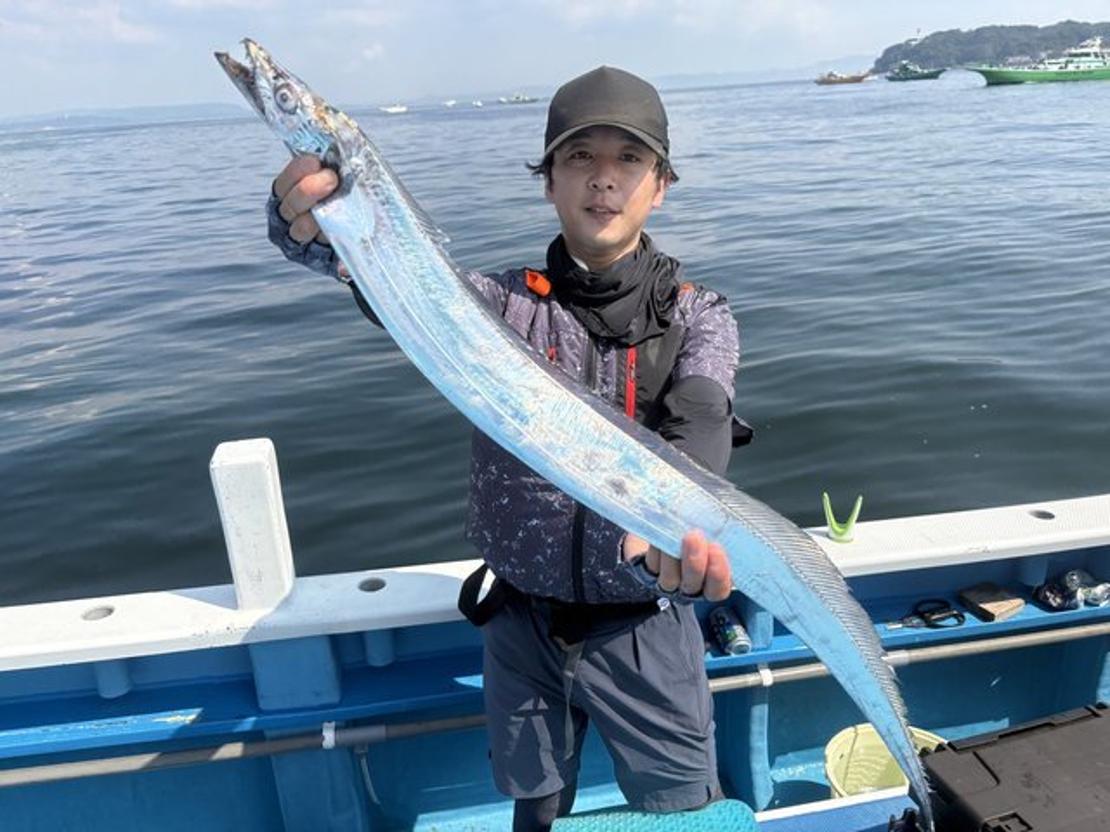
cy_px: 416
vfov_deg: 53.1
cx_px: 555
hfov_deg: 67.3
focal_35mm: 26
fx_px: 834
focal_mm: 5.96
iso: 50
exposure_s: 1/3448
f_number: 1.6
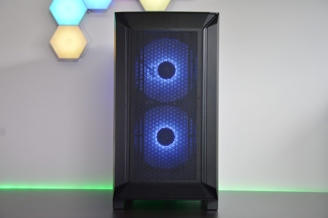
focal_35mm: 75
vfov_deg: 18.1
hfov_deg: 27.0
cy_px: 109
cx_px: 164
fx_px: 683
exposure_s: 1/60
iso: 800
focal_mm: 50
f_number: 5
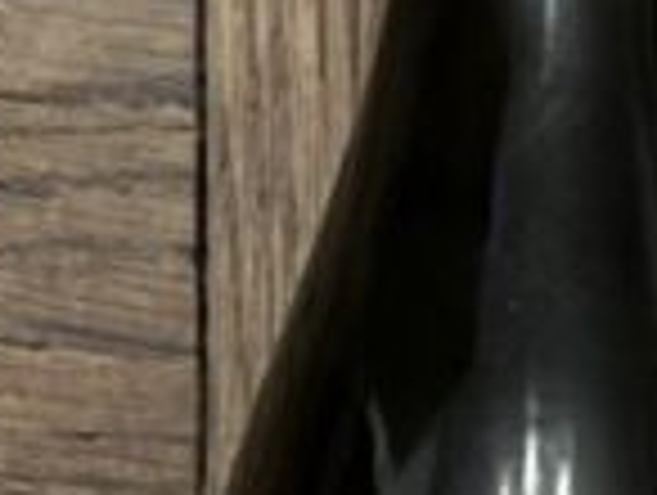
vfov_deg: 10.1
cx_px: 562
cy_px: 738
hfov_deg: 13.8
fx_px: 2700
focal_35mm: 142
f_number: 1.6
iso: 500
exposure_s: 1/60
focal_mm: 5.1
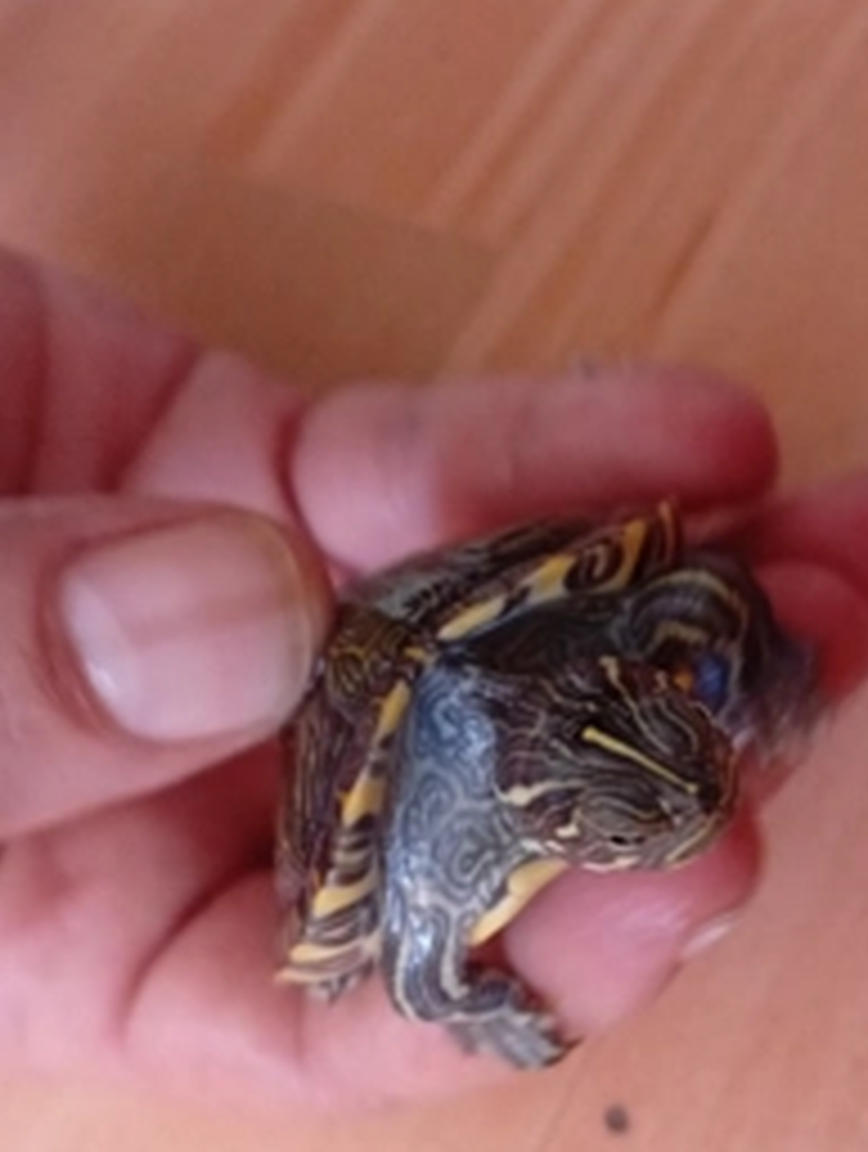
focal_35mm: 42
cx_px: 666
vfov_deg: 44.5
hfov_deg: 33.7
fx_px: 1400
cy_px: 688
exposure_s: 1/25
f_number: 1.8
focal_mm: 3.98
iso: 655
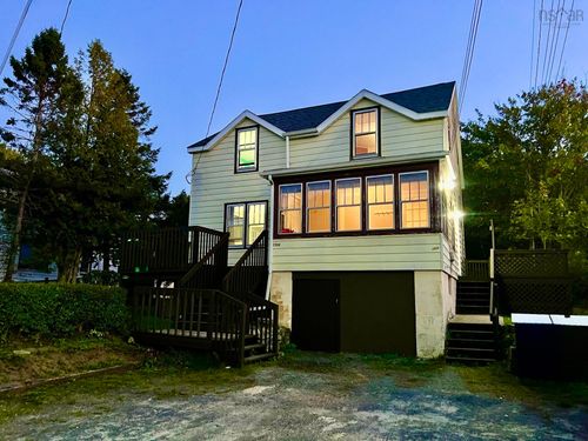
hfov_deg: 67.3
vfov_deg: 53.1
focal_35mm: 26
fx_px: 442
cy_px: 220
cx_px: 294
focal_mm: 5.7
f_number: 1.5
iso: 640
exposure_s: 1/30
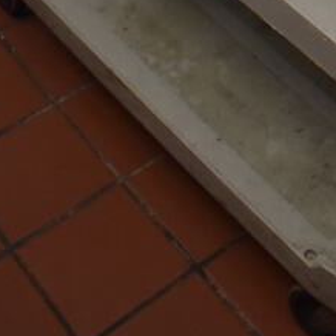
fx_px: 1054
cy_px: -255
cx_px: 388
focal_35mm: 96
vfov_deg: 15.7
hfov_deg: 17.4
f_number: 3.5
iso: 1400
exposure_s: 1/125
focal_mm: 18
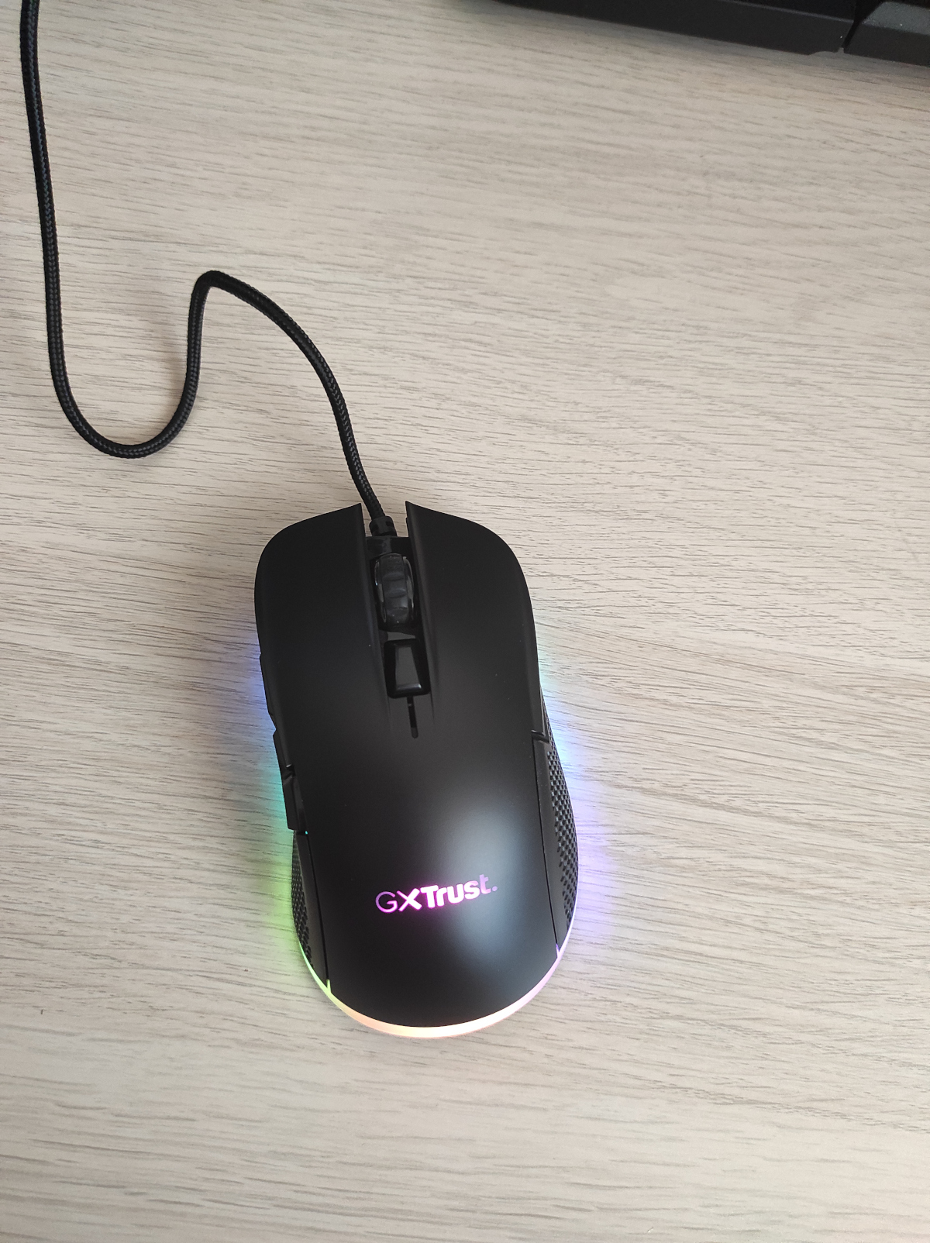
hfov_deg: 54.8
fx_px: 897
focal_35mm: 25
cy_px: 622
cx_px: 465
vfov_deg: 69.4
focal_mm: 5.43
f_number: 1.89
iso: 1702
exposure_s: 1/33
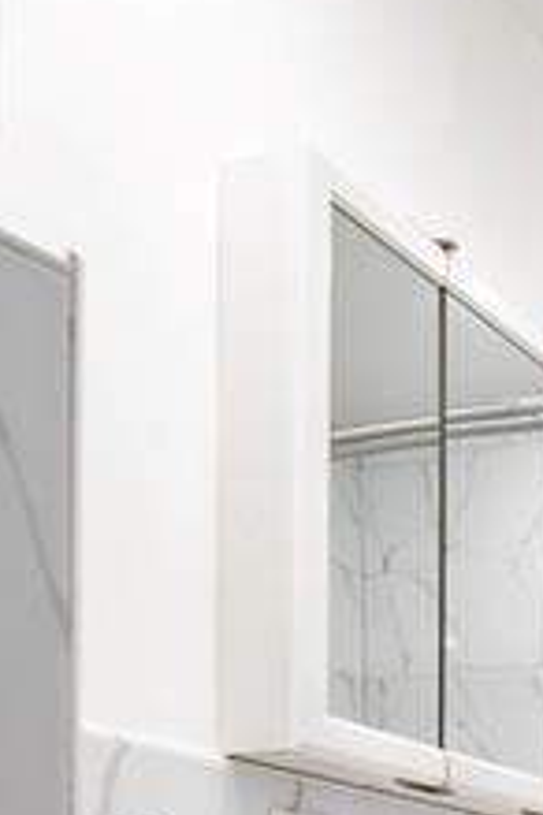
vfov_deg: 34.7
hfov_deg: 22.3
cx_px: 829
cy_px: 897
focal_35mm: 49
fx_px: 1109
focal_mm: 14
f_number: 4
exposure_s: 1/20
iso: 640
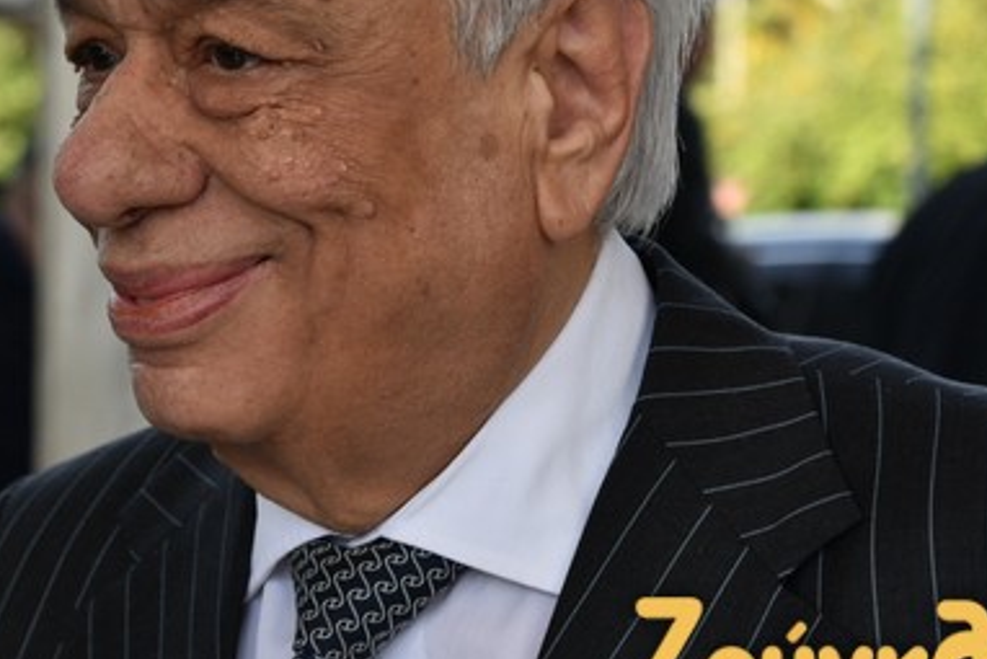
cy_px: 138
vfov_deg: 9.7
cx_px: 284
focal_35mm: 141
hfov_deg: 14.5
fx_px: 3867
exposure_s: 1/320
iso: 250
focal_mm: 70
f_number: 5.6
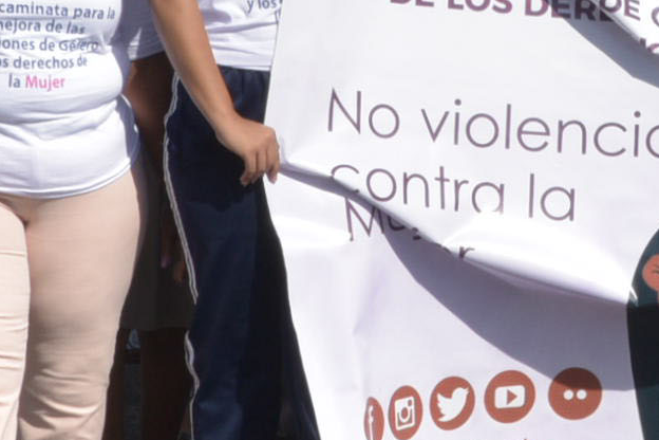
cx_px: 1366
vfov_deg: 2.1
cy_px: -175
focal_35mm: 661
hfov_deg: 3.1
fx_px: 12099
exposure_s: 1/250
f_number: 20
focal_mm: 112
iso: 640
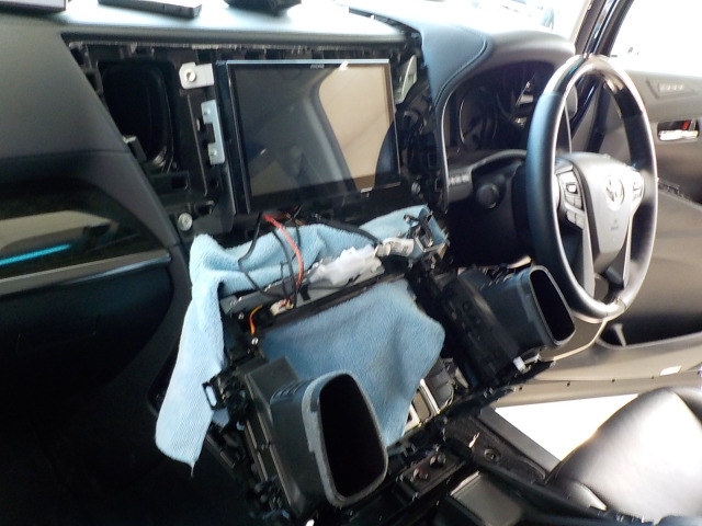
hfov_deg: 60.0
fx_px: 608
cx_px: 351
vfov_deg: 46.8
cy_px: 263
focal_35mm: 30
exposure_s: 1/30
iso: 250
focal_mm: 4.1
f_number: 3.3
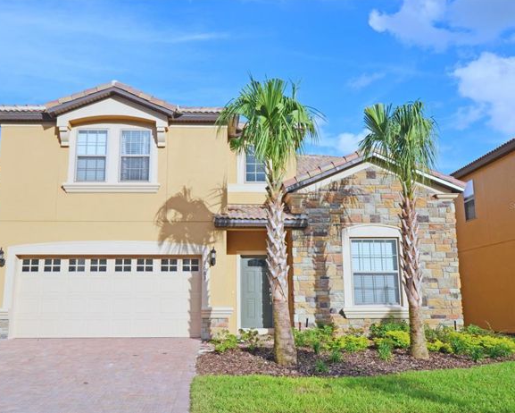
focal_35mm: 33
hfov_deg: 54.7
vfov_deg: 45.1
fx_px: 497
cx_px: 230
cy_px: 206
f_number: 9
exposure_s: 1/320
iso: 100
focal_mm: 19
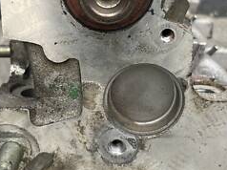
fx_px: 459
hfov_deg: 27.8
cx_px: 93
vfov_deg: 20.8
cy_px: 45
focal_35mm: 70
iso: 40
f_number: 1.6
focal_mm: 5.1
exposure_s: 1/122
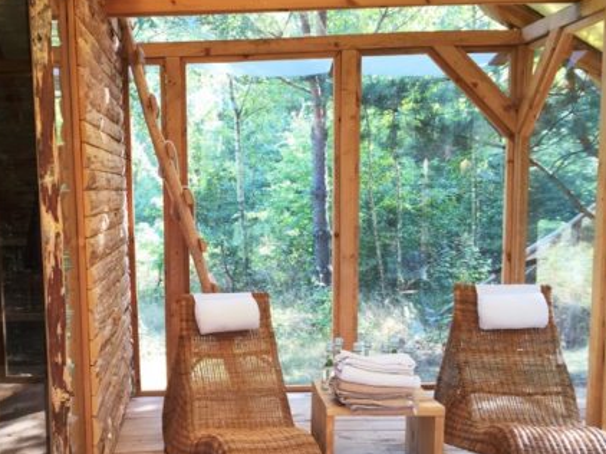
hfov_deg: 42.2
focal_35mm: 44
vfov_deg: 32.7
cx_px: 190
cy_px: 282
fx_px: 770
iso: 40
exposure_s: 1/60
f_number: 2.2
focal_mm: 4.15
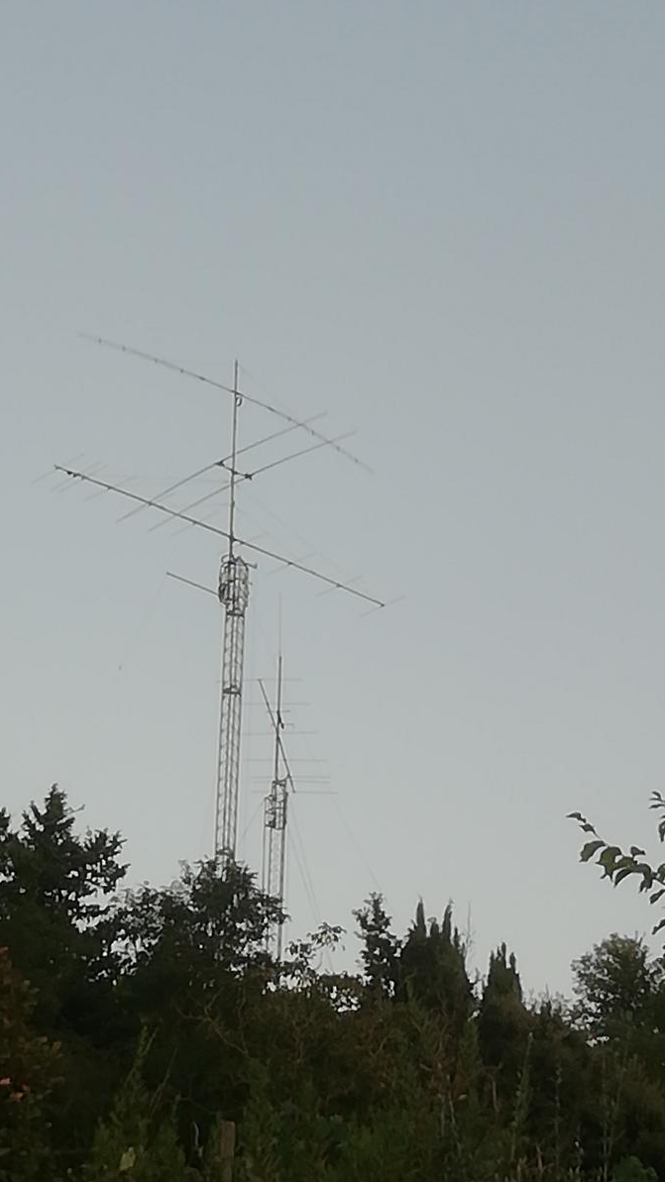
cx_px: 229
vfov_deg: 18.8
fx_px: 3574
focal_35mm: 114
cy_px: 590
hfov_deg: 10.6
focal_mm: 3.21
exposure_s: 1/120
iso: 64
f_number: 2.2
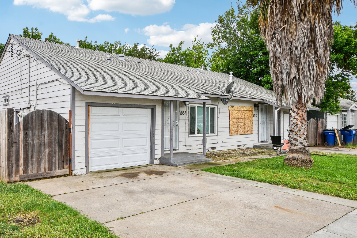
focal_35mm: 30
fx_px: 297
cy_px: 119
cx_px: 178
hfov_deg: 61.9
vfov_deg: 43.6
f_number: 8
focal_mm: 20
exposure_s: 1/50
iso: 100
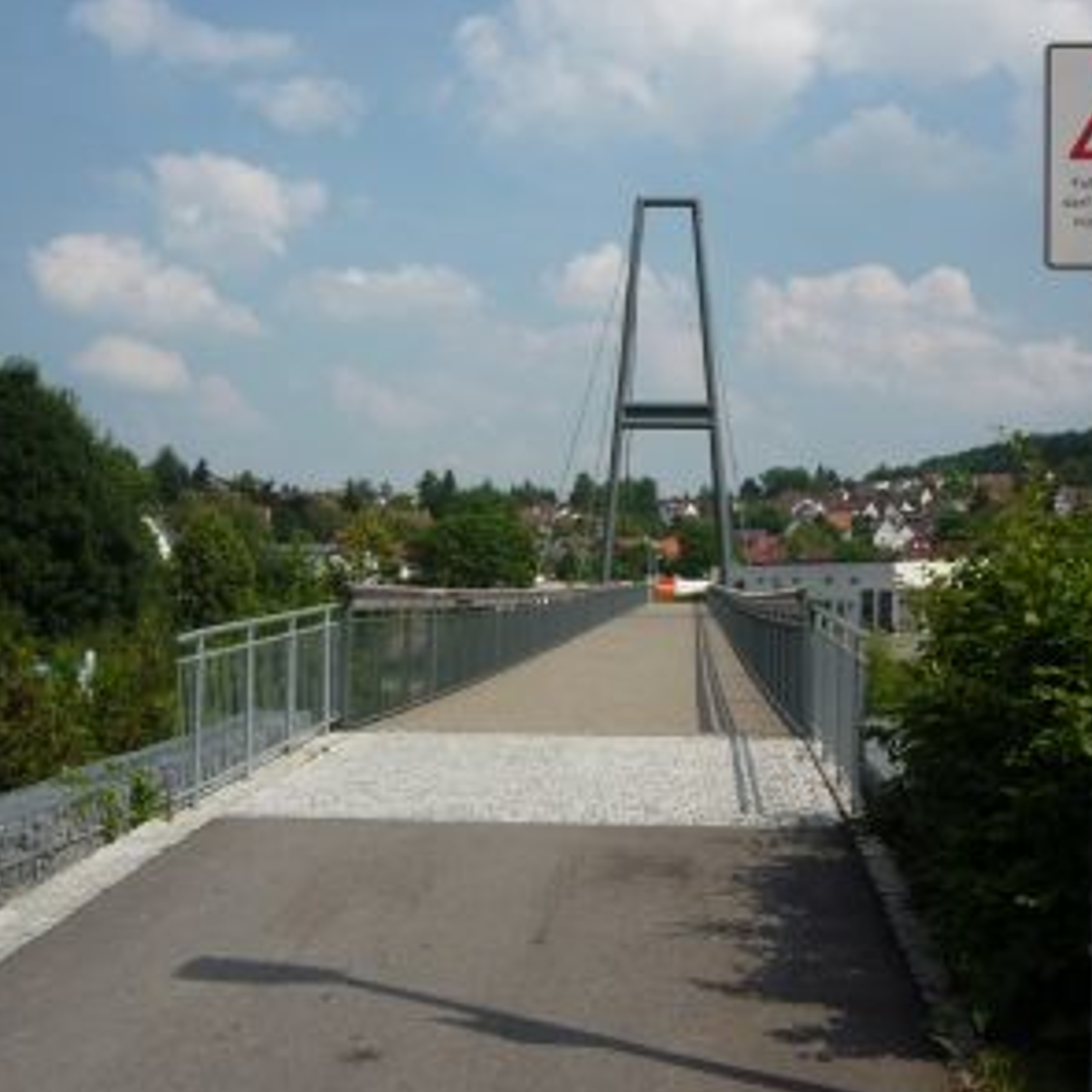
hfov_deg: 36.8
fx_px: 1642
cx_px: 555
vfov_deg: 36.7
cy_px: 485
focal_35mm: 46
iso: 100
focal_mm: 5.2
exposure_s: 1/640
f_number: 5.6
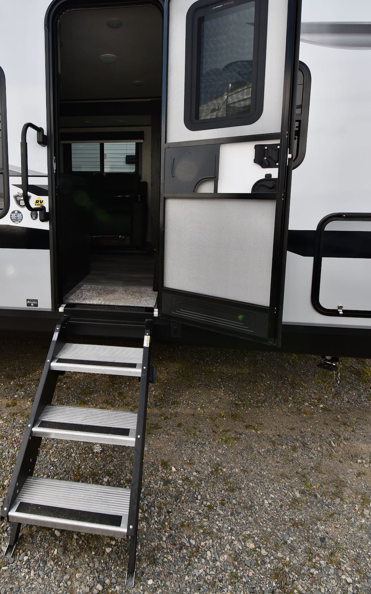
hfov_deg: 61.1
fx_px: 307
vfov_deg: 86.9
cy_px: 239
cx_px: 131
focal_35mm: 19
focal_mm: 10
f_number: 8
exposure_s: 1/250
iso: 220
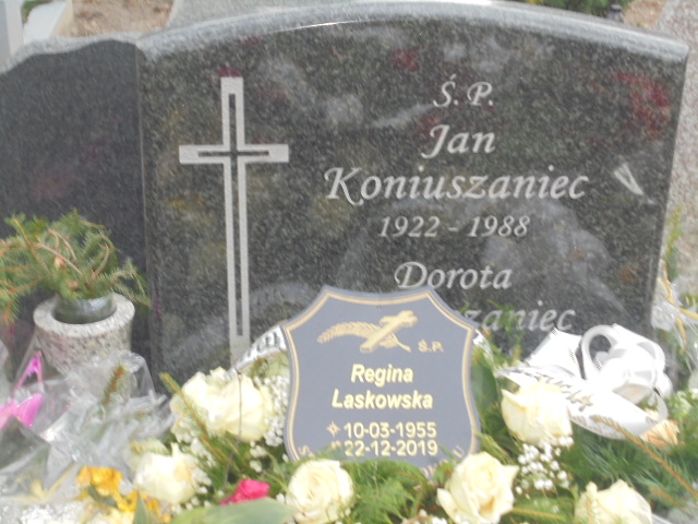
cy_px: 262
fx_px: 1291
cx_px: 349
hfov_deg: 30.3
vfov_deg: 22.9
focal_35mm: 64
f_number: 5.6
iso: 200
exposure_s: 1/30
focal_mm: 11.5
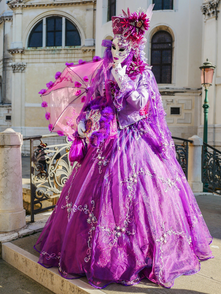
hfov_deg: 37.7
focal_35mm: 38
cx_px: 110
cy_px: 147
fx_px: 323
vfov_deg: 49.0
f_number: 2.8
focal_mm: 19
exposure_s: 1/1600
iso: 200
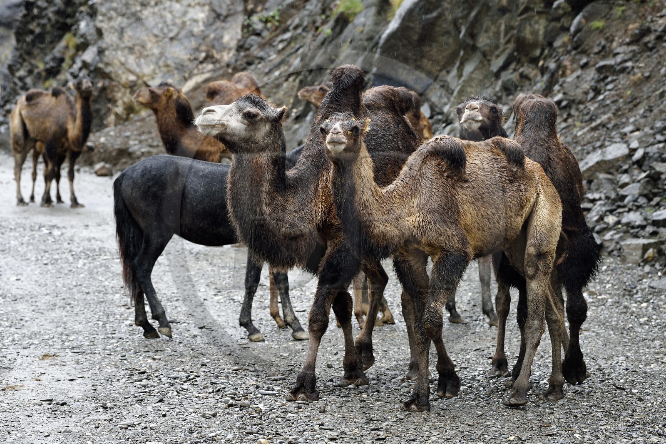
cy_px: 222
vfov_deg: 10.2
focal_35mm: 135
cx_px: 333
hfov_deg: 15.2
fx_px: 2497
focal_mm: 135
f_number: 6.3
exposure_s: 1/250
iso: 800
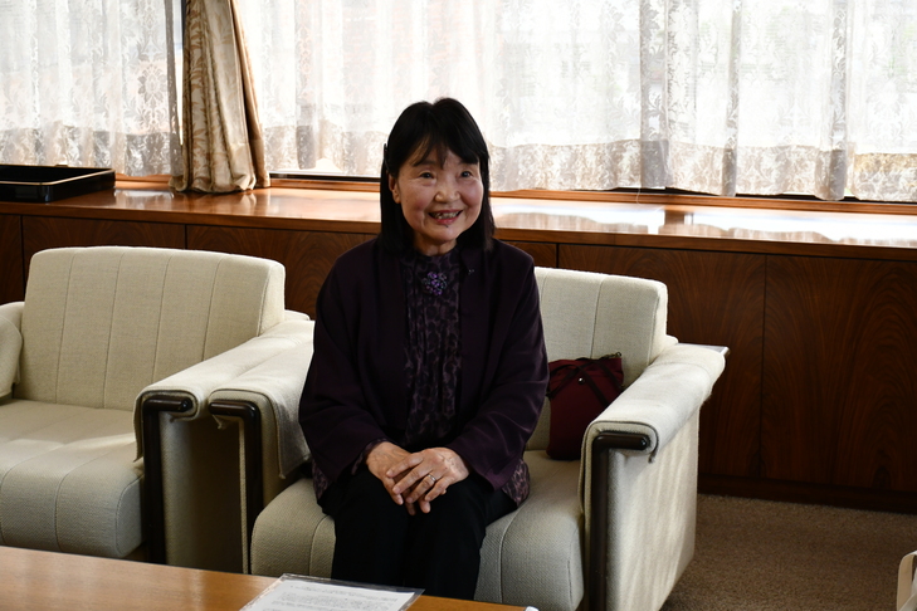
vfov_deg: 20.3
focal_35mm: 67
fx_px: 1707
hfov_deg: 30.1
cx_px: 458
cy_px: 306
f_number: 4.5
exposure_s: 1/200
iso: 800
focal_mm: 45
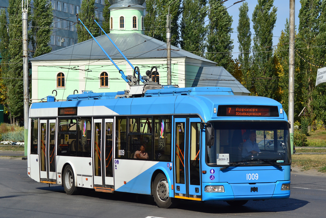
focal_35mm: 105
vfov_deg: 13.0
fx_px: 951
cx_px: 163
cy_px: 109
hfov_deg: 19.5
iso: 200
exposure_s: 1/1000
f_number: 8
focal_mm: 70
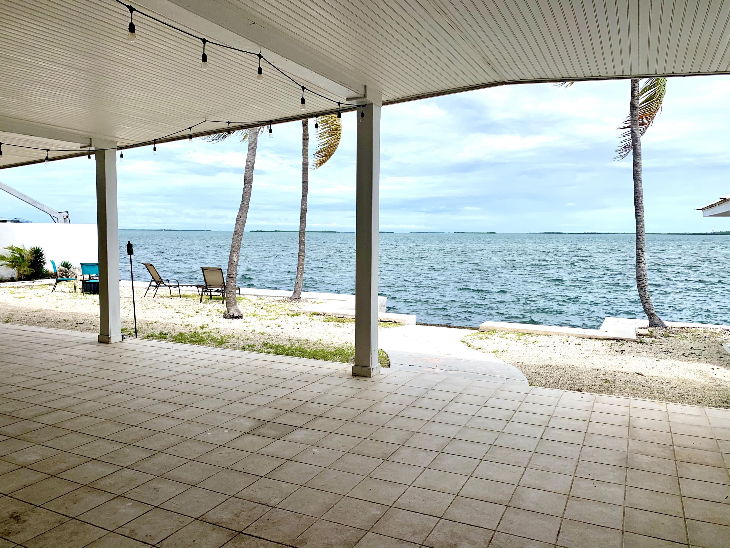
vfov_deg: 53.1
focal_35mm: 26
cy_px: 274
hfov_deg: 67.3
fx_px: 548
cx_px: 365
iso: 25
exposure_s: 1/3185
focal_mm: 4.25
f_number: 1.8
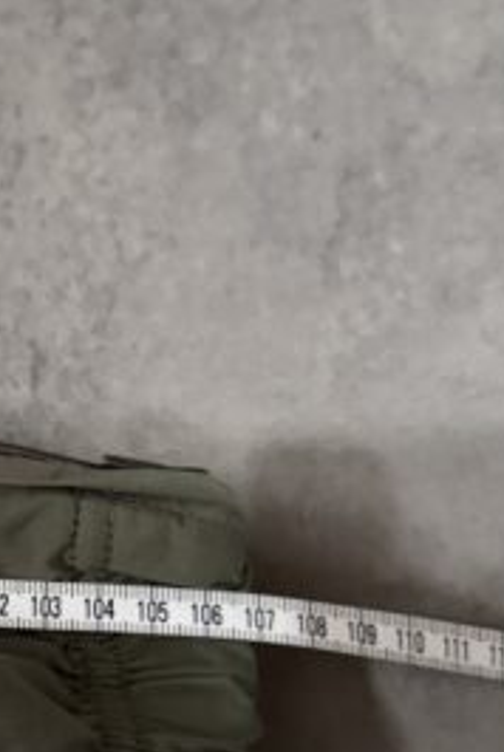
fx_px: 1571
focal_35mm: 75
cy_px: 512
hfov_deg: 16.9
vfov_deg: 26.8
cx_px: -193
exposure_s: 1/32
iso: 1000
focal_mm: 6.76
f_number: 1.78
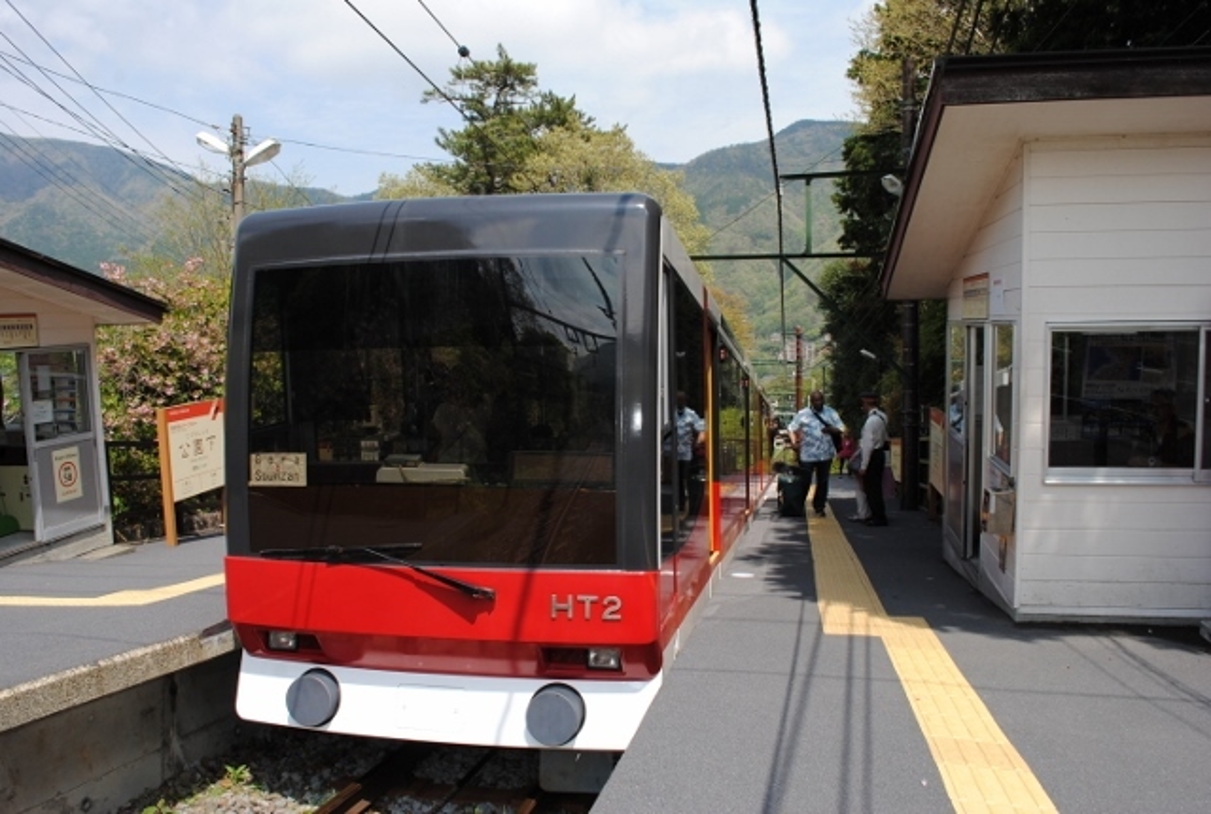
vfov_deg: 48.2
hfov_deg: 67.3
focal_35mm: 27
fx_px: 910
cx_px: 606
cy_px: 407
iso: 100
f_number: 7.1
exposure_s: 1/200
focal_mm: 18
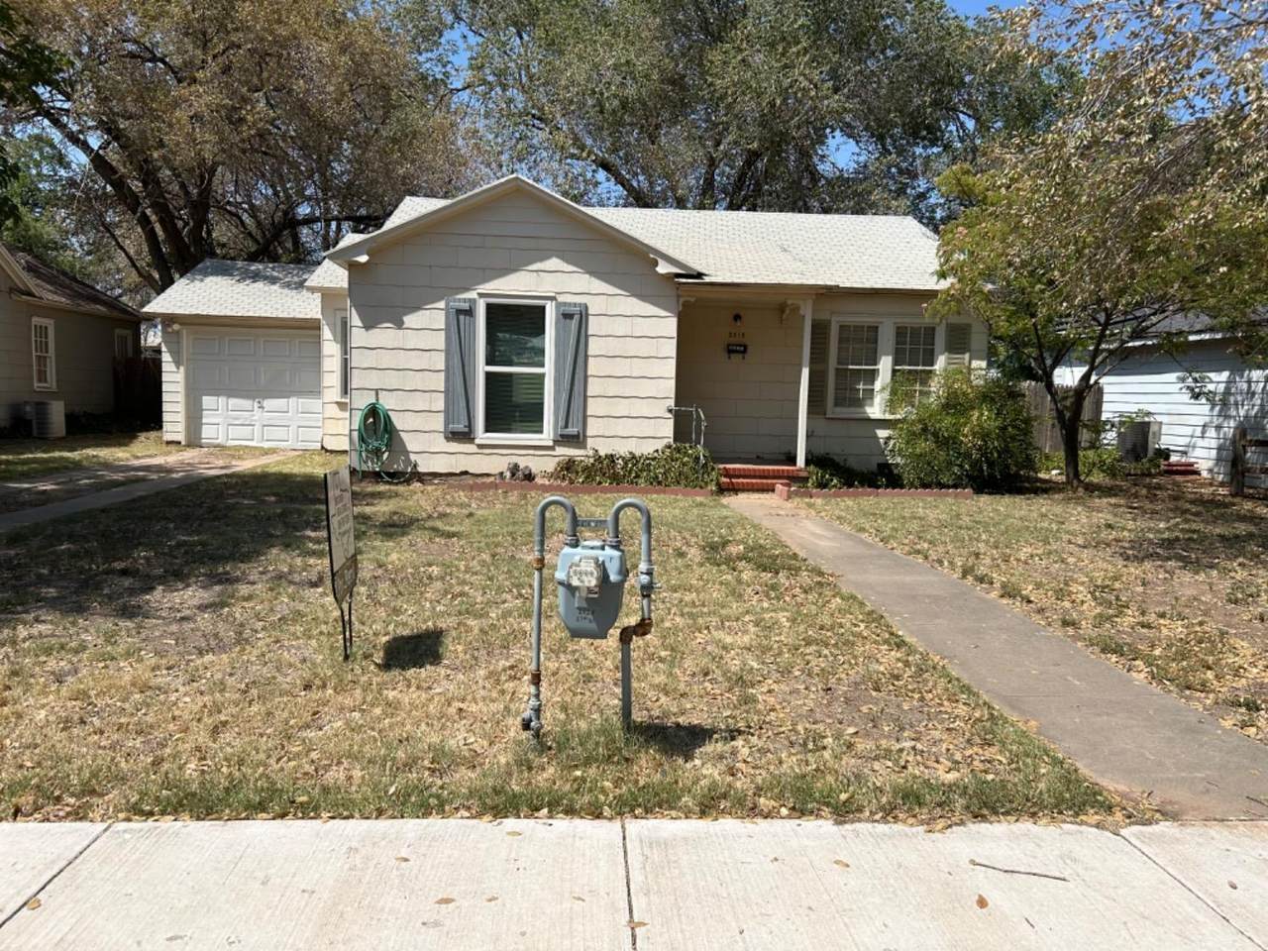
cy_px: 476
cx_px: 634
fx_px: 952
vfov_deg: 53.1
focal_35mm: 26
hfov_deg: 67.3
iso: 50
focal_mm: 5.7
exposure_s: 1/4831
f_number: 1.5
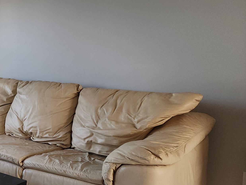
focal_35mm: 56
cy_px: 68
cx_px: -53
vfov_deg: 26.0
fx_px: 398
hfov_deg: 29.4
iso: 50
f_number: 1.8
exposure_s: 1/60
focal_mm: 6.4
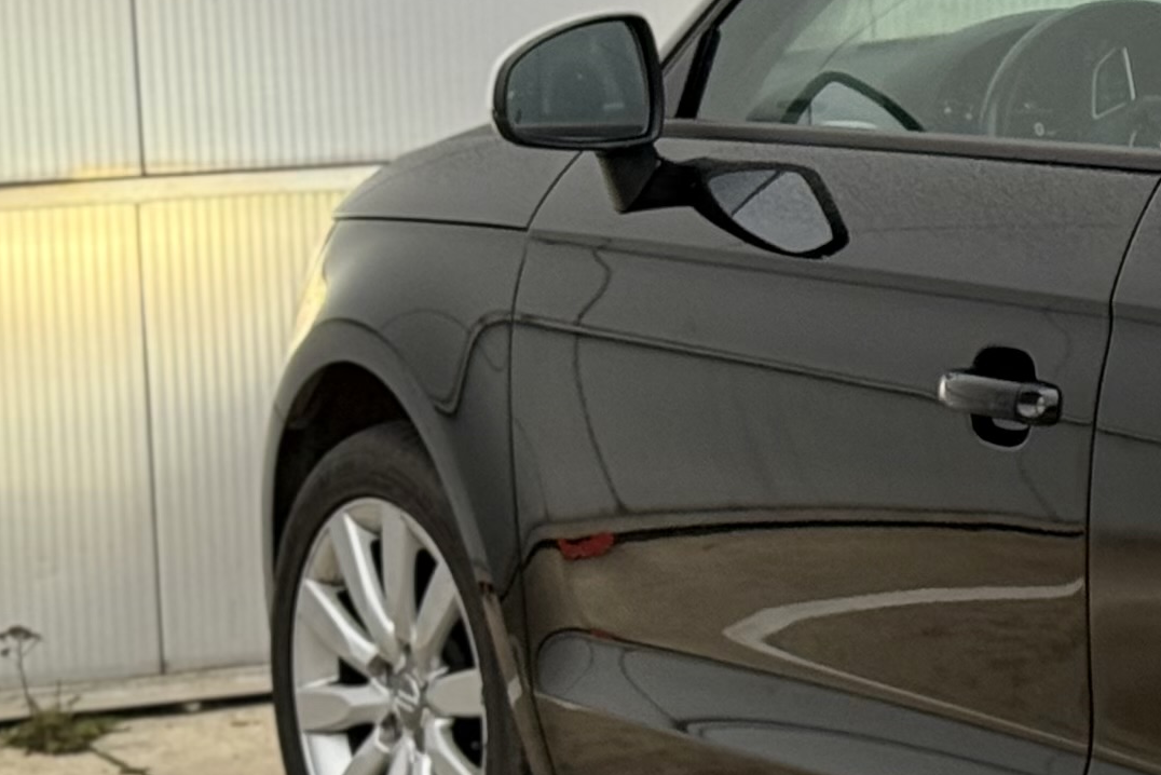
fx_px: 6032
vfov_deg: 7.3
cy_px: 392
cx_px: 1920
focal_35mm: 187
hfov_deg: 10.5
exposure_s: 1/75
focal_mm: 6.76
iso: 64
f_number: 1.78
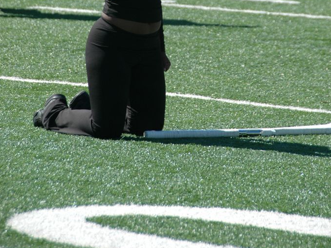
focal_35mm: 436
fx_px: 4167
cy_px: 10
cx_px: 166
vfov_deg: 3.4
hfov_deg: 4.5
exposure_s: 1/640
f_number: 6.3
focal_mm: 200
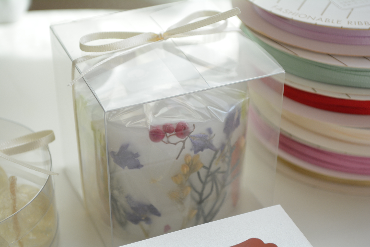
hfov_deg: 28.1
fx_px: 741
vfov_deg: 19.0
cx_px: 185
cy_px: 124
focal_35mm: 72
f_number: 5.6
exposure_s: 1/60
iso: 400
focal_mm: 48
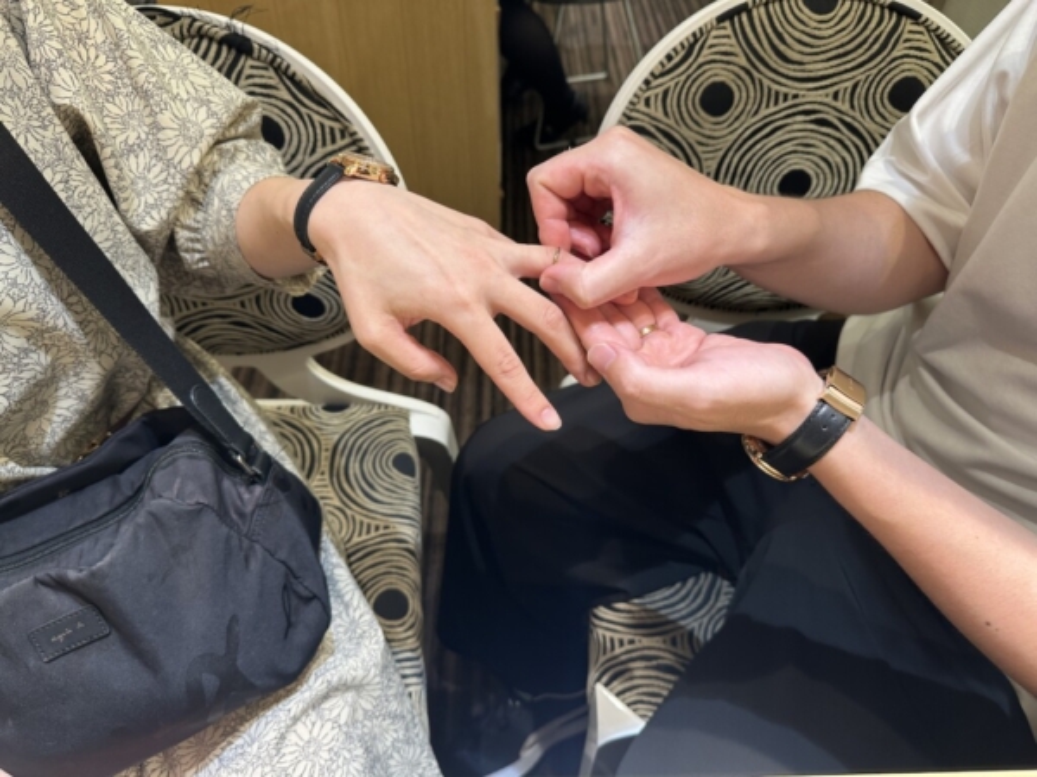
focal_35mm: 24
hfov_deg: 71.6
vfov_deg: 56.8
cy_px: 388
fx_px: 719
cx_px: 518
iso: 125
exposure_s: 1/60
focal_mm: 6.86
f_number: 1.78
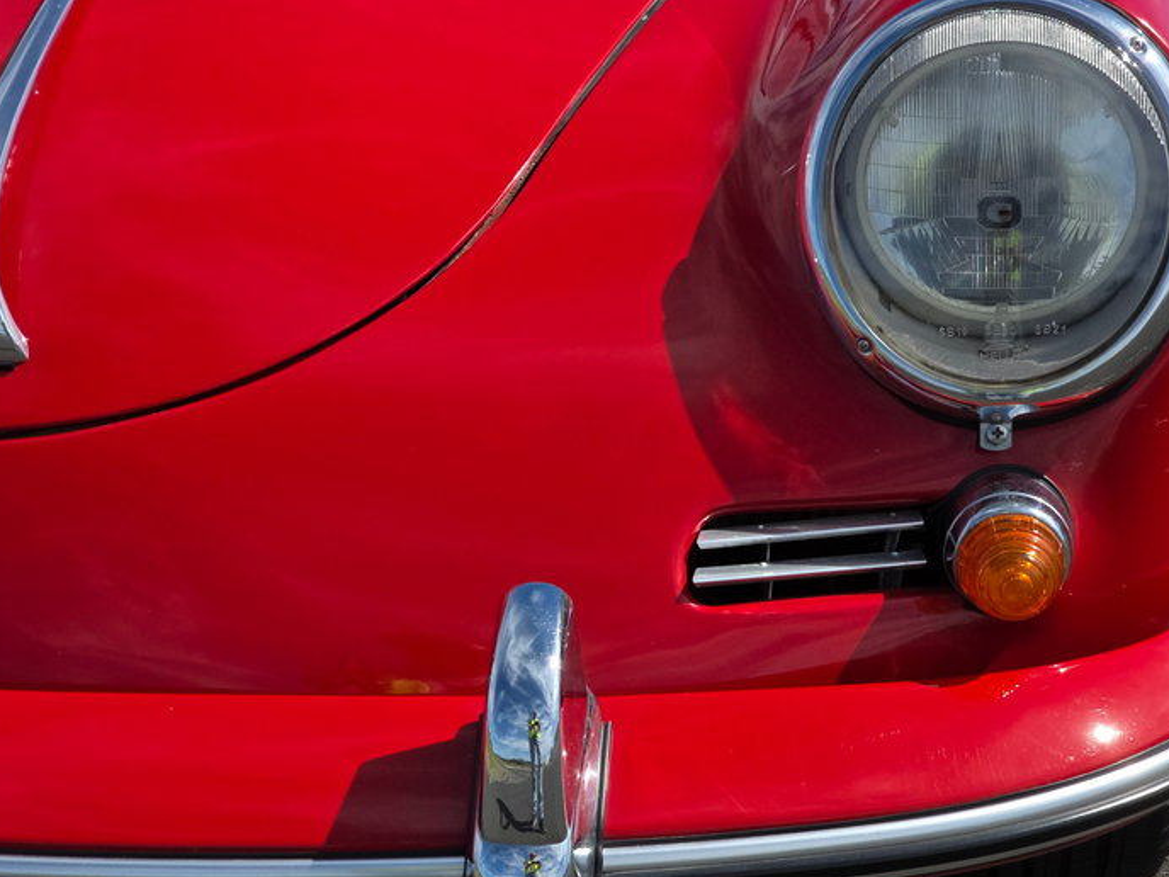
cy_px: 447
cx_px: 610
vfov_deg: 19.1
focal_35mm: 77
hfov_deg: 25.3
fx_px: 2600
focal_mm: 7.9
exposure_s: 1/3160
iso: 50
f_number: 2.4
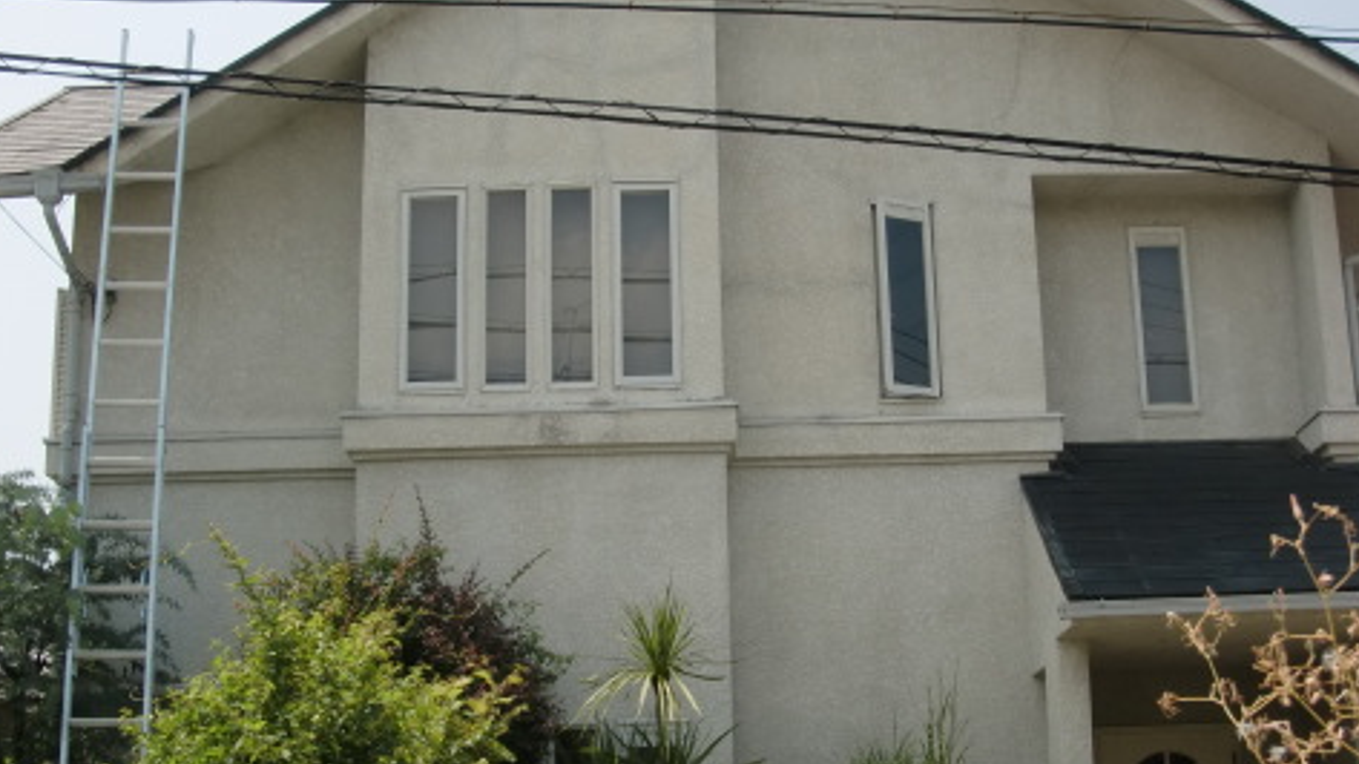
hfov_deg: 37.2
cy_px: 425
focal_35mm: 56
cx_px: 738
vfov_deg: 21.4
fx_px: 2018
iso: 64
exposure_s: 1/500
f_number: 3.9
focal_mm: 6.66
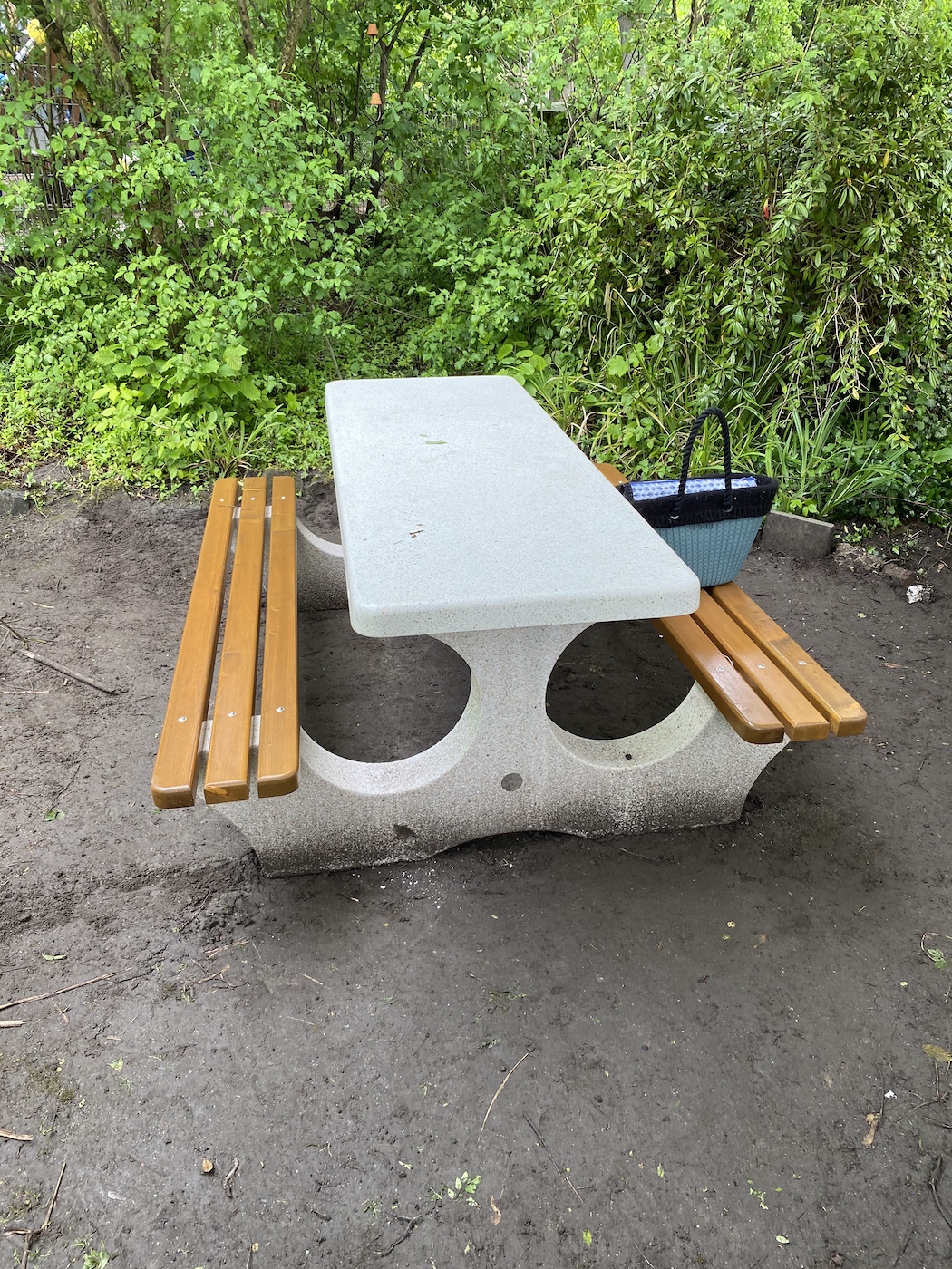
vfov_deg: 67.3
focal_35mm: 26
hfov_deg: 53.1
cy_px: 634
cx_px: 476
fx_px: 953
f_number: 1.8
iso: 50
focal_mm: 4.25
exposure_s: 1/121
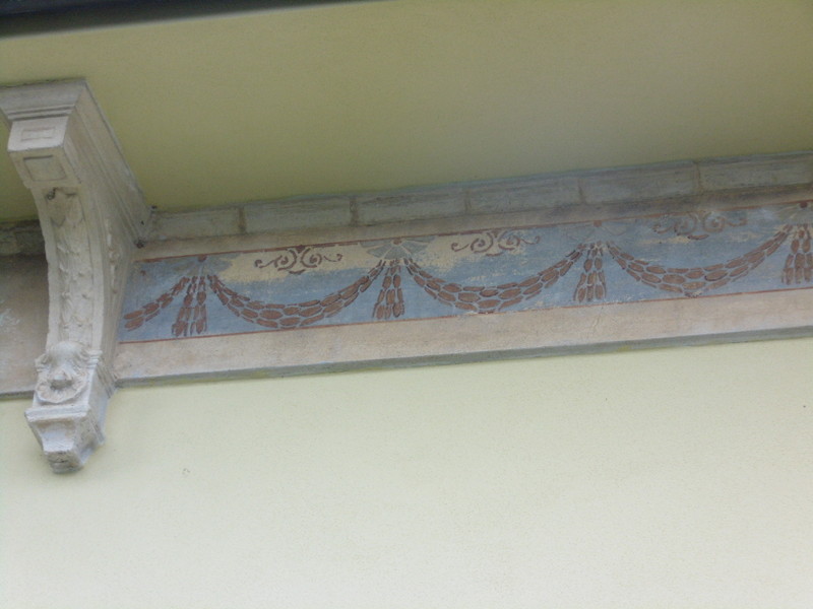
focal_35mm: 187
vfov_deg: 7.9
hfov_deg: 10.6
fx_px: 4392
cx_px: 406
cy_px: 304
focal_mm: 34.3
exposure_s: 1/200
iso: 100
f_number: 5.4
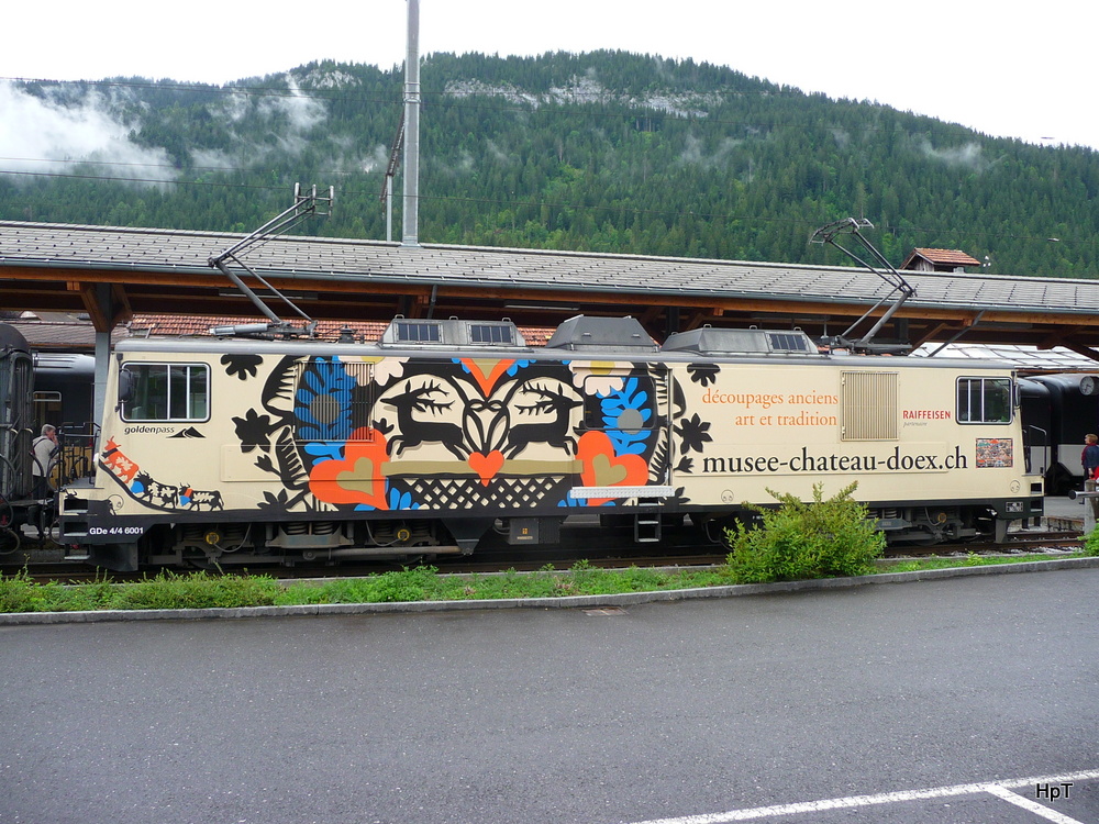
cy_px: 412
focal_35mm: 28
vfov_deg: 49.7
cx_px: 550
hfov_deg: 63.4
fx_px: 889
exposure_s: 1/80
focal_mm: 4.7
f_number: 3.3
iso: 100
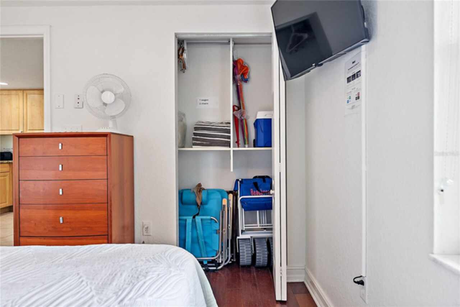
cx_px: 230
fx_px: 294
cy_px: 154
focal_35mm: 23
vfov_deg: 55.1
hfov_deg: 76.1
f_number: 4
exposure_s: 1/60
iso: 1600
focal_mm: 23
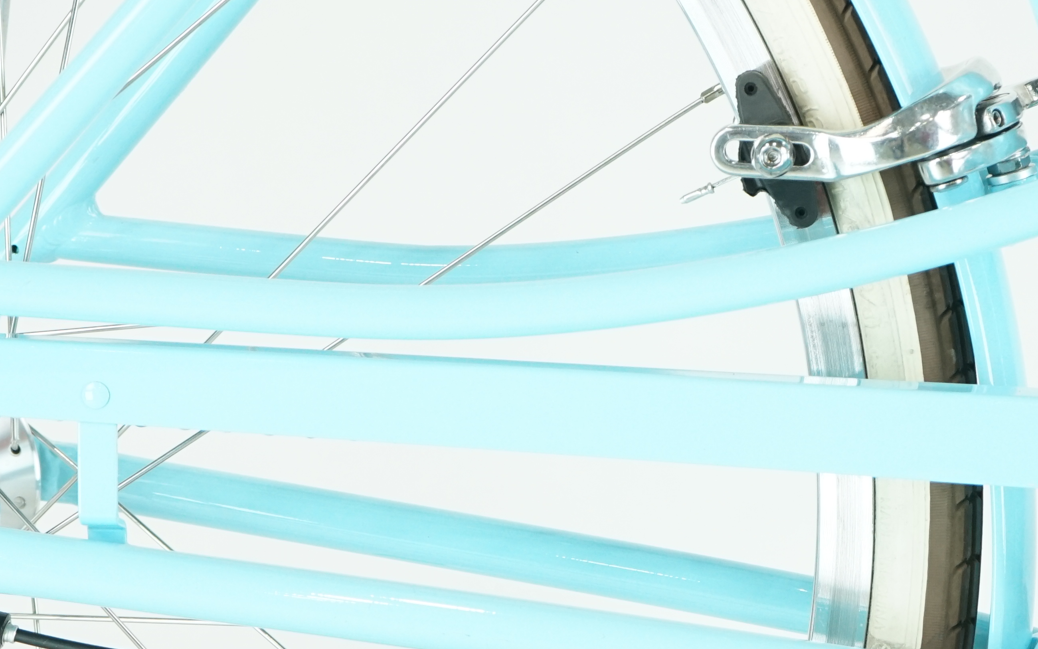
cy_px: 460
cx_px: 733
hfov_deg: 15.5
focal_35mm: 134
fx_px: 3791
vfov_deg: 9.8
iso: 1600
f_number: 5.6
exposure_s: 1/200
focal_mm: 57
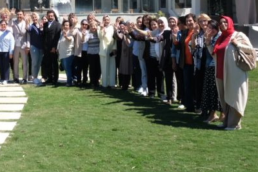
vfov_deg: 18.9
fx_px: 501
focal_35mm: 70
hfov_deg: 27.4
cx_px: 7
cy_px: 2
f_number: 16
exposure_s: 1/125
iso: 400
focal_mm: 23.4
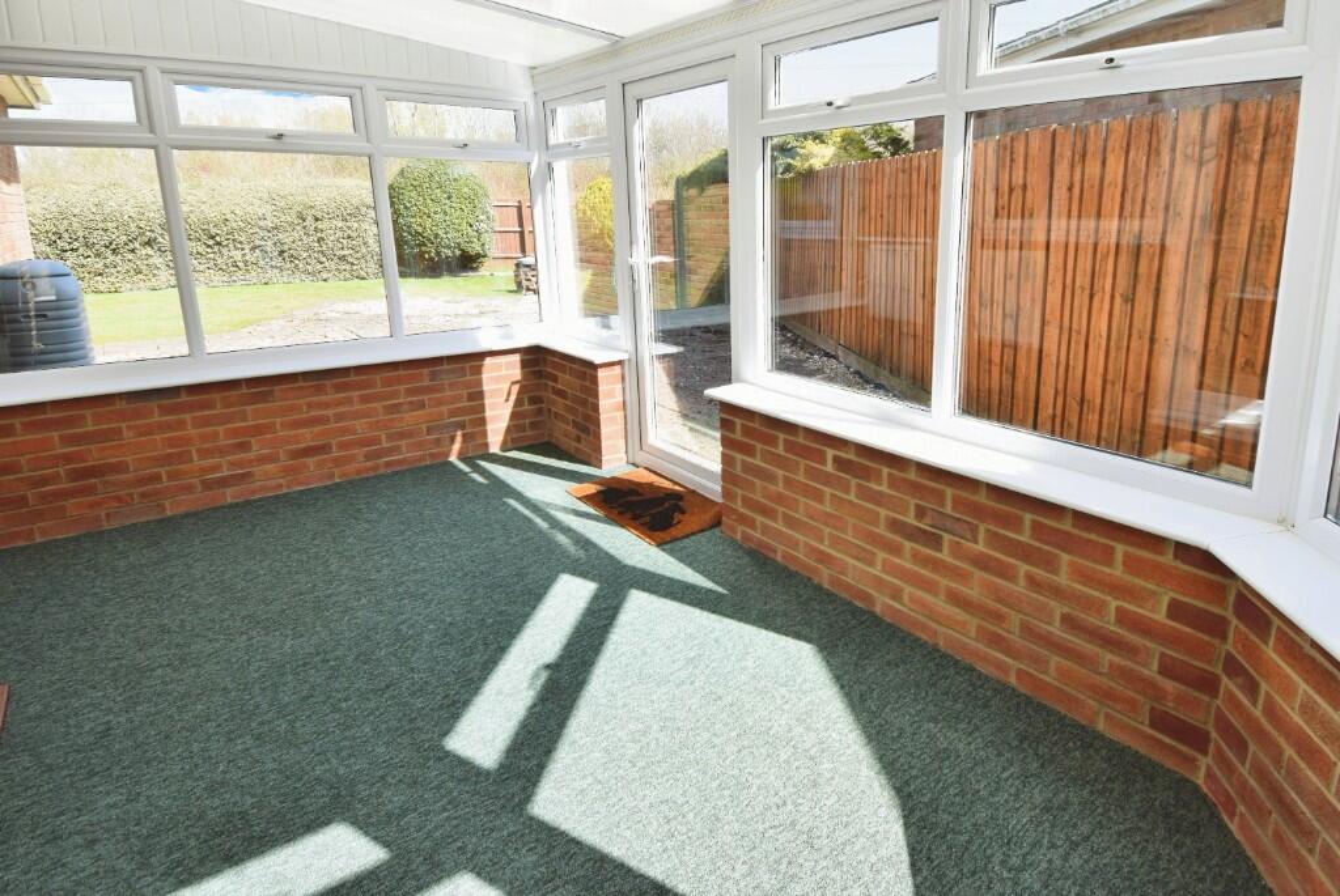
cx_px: 670
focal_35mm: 18
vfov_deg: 67.5
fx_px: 671
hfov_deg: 89.9
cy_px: 448
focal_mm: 12
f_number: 8
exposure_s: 1/250
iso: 360
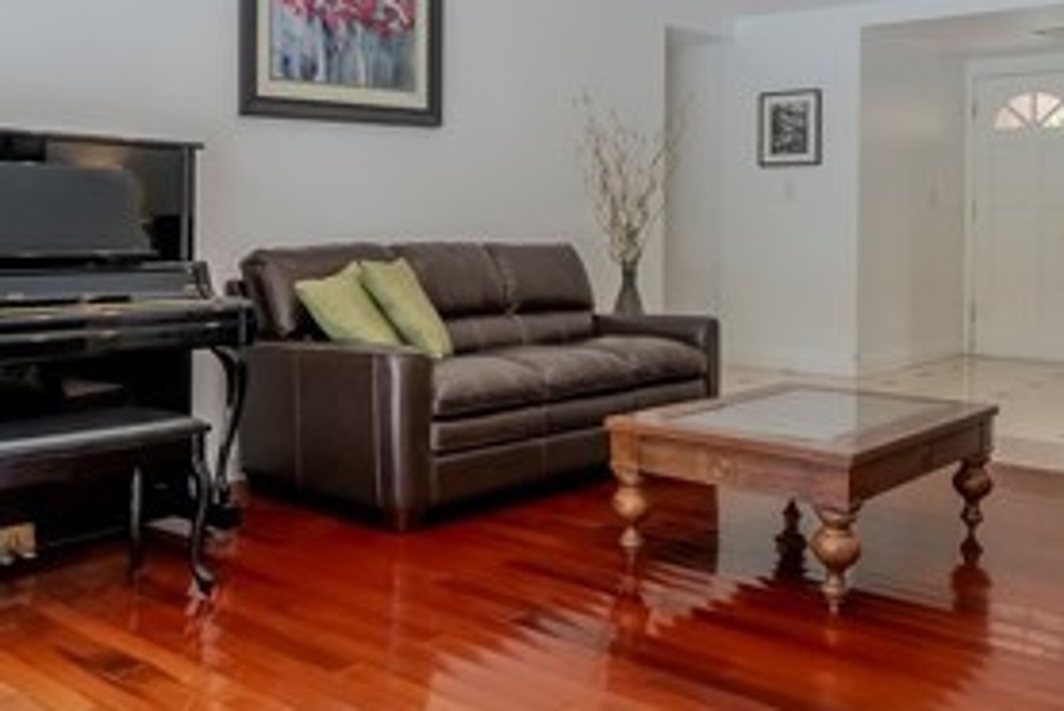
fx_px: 1094
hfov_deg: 51.1
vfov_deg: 35.7
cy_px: 252
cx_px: 369
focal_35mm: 37
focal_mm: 16
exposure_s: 1/25
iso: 100
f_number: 9
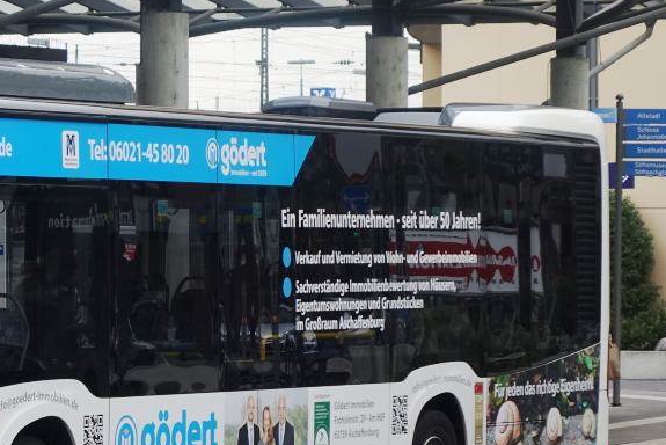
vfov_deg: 5.6
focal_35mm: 244
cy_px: 292
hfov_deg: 8.4
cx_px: -27
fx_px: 4516
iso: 125
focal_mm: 42.73
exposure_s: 1/200
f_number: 4
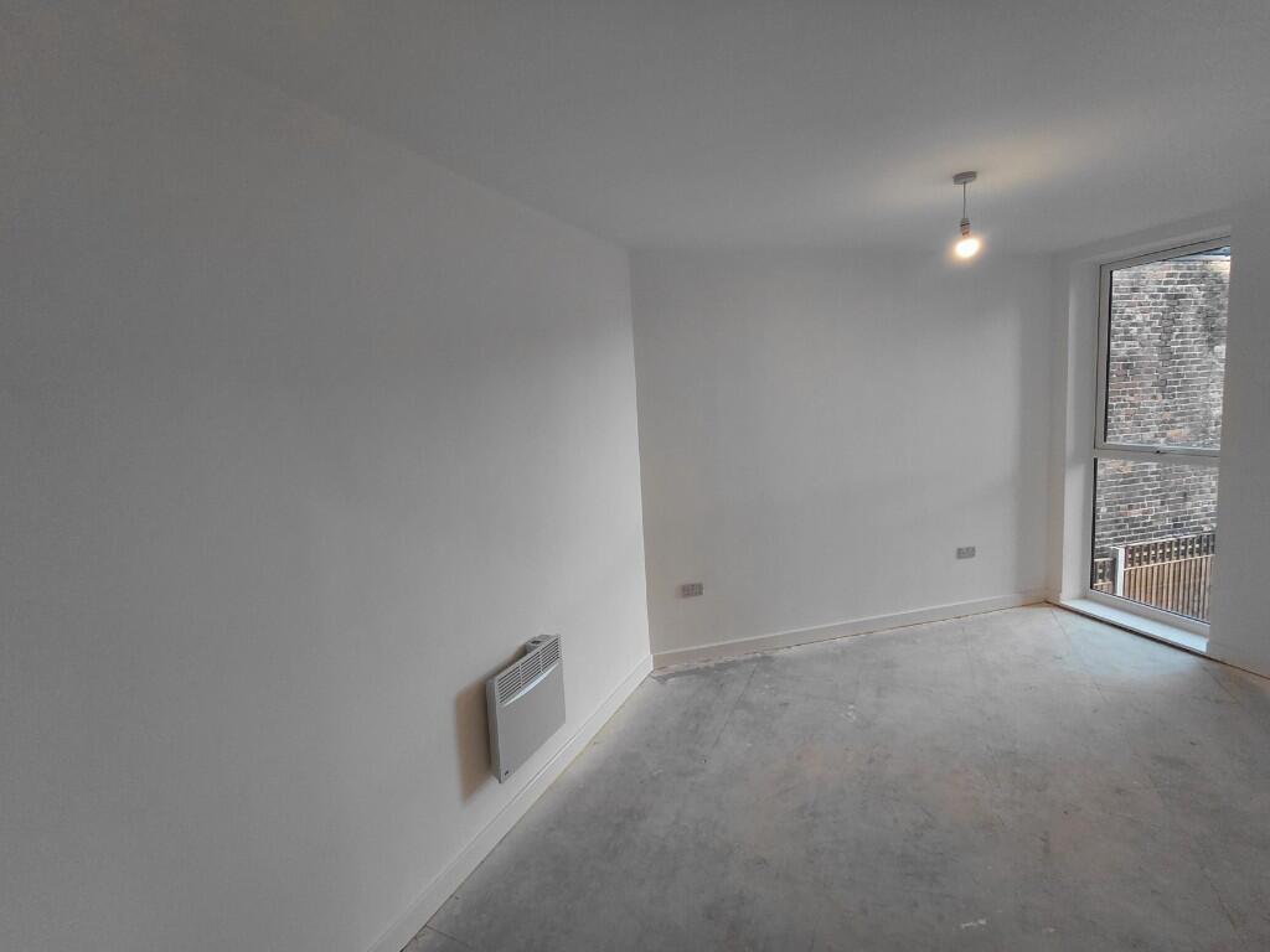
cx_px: 635
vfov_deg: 78.1
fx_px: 587
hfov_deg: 94.5
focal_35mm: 16
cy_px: 476
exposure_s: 1/60
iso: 50
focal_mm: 1.64
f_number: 2.2
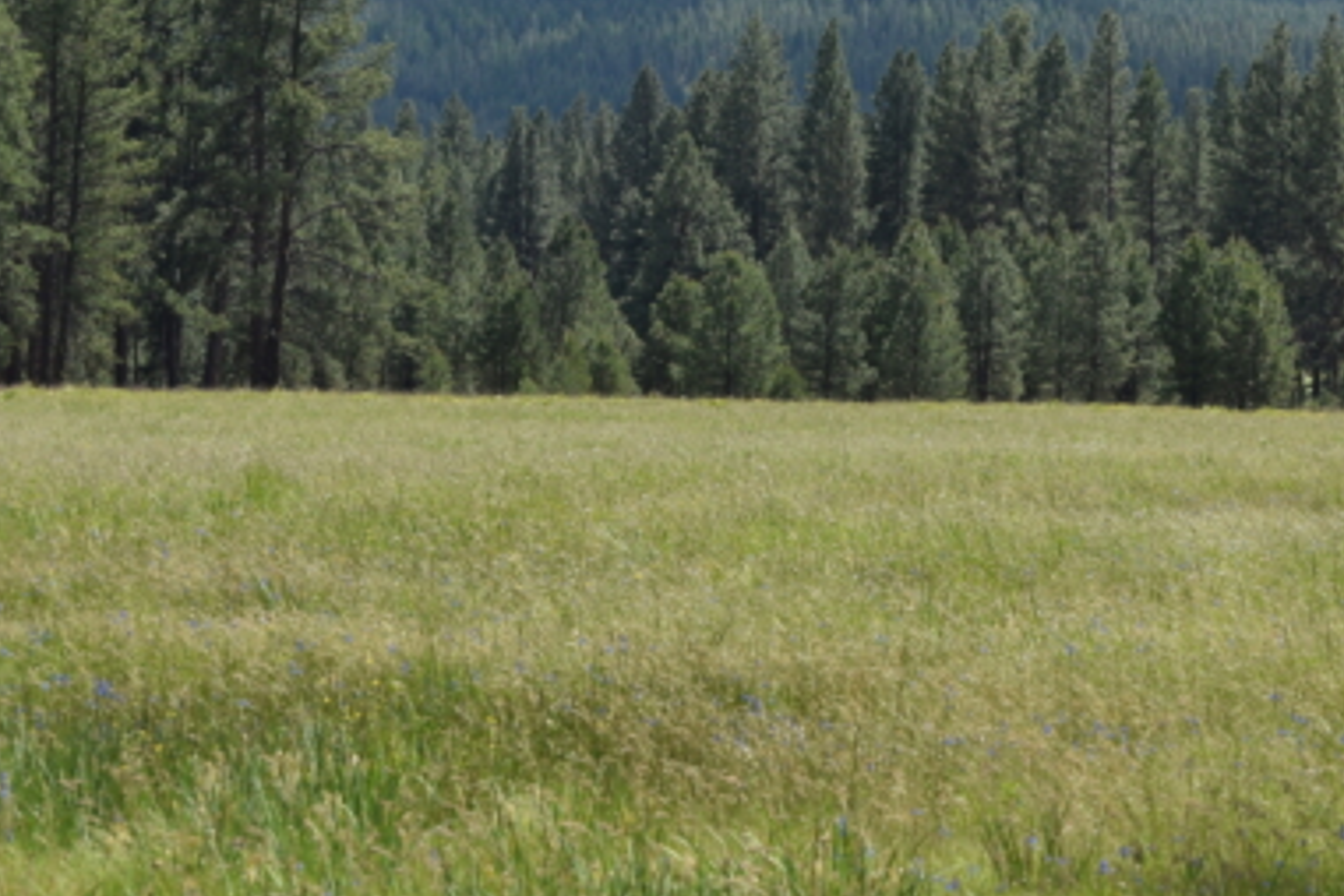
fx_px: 8512
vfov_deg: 6.0
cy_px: 25
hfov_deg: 9.0
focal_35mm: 228
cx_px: 1023
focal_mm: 75
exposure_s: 1/800
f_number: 7.1
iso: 200
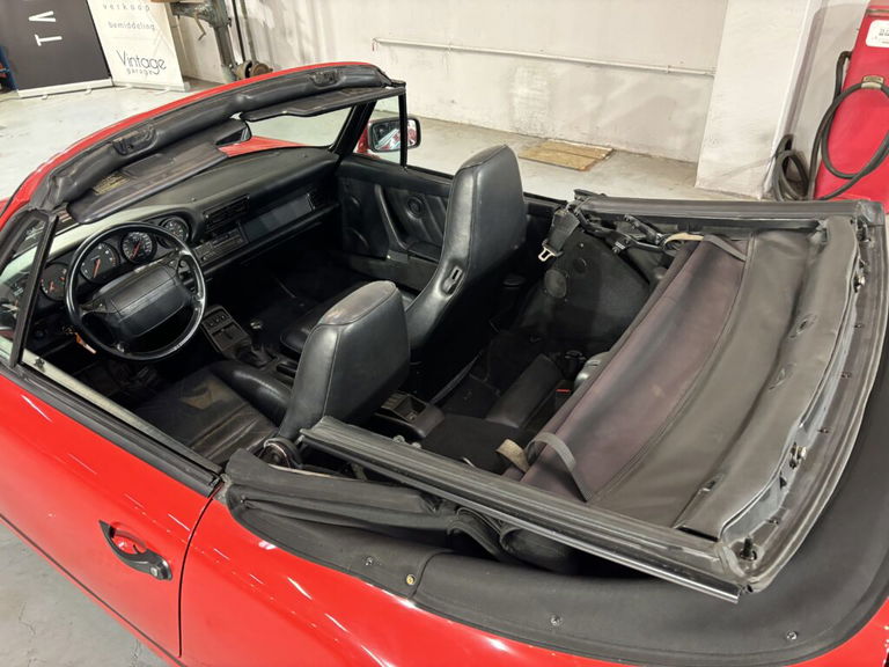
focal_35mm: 26
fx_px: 668
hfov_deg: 67.3
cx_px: 444
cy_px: 334
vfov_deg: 53.1
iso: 400
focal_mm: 5.96
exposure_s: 1/33
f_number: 1.6
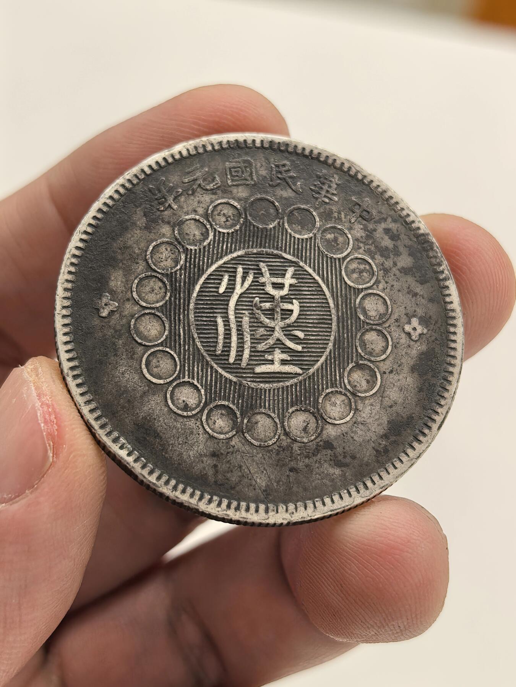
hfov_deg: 27.0
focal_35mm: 54
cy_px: 344
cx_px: 258
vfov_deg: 35.5
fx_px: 1073
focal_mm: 6.98
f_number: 2
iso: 200
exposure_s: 1/100
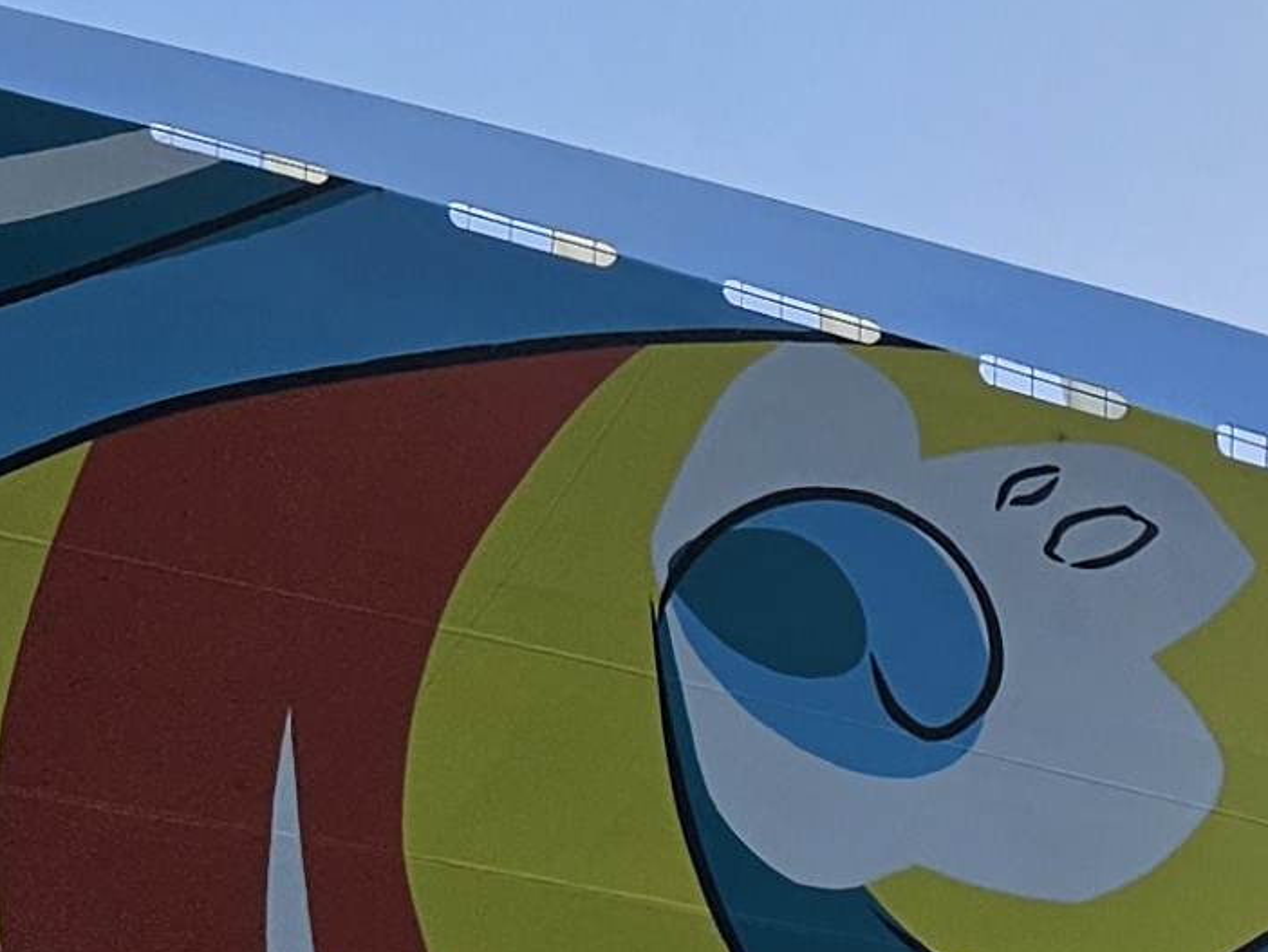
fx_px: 4800
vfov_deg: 10.5
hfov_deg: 14.4
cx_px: 1644
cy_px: 1834
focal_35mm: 131
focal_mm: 5.4
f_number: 1.8
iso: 25
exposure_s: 1/2544
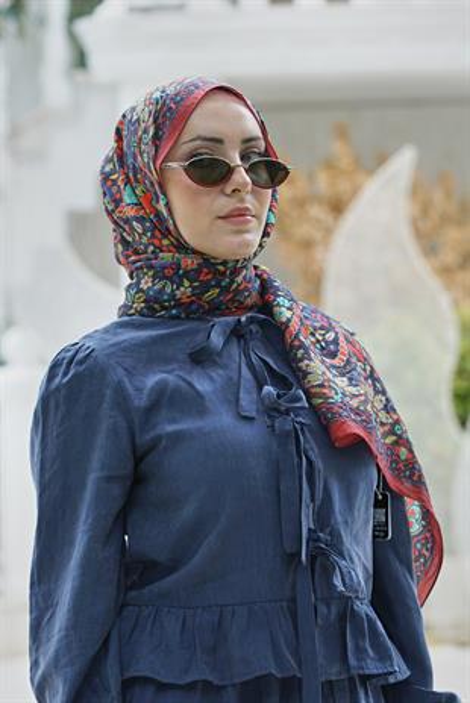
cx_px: 235
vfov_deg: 17.8
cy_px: 352
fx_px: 2249
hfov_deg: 11.9
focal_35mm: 115
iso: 200
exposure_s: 1/100
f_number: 5.6
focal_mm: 115
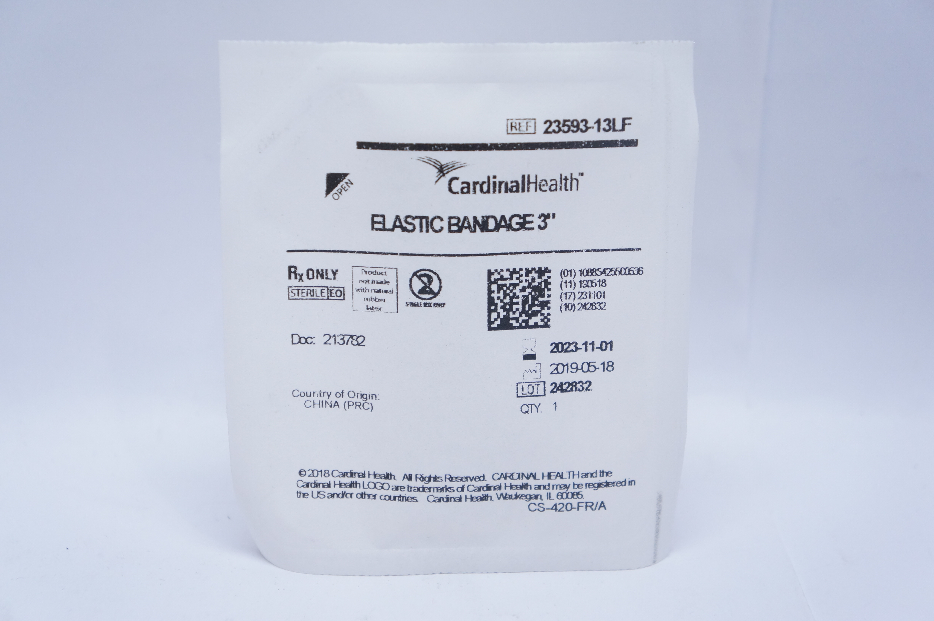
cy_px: 310
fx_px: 1594
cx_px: 467
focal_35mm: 62
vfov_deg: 22.0
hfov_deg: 32.7
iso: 800
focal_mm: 41
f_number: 4.5
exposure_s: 1/125
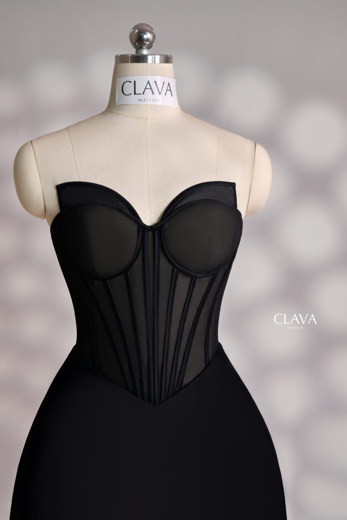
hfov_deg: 27.0
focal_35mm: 50
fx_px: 723
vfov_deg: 39.6
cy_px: 260
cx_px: 174
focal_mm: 50
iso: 1000
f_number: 5.6
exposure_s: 1/125
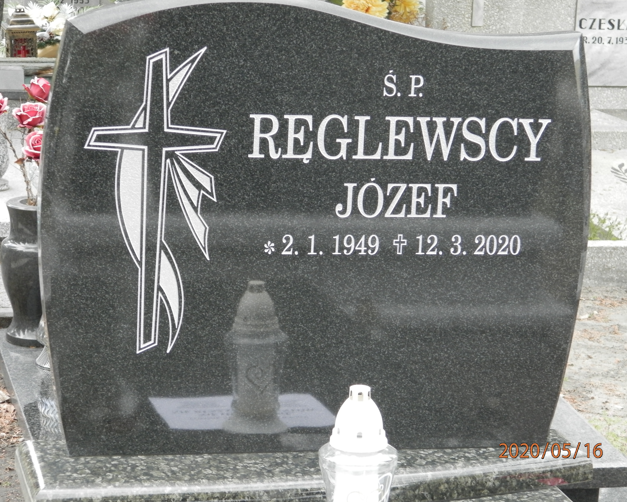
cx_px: 307
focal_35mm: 111
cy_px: 252
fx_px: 2060
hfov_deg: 17.3
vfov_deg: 13.9
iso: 200
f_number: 4.5
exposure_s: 1/60
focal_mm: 19
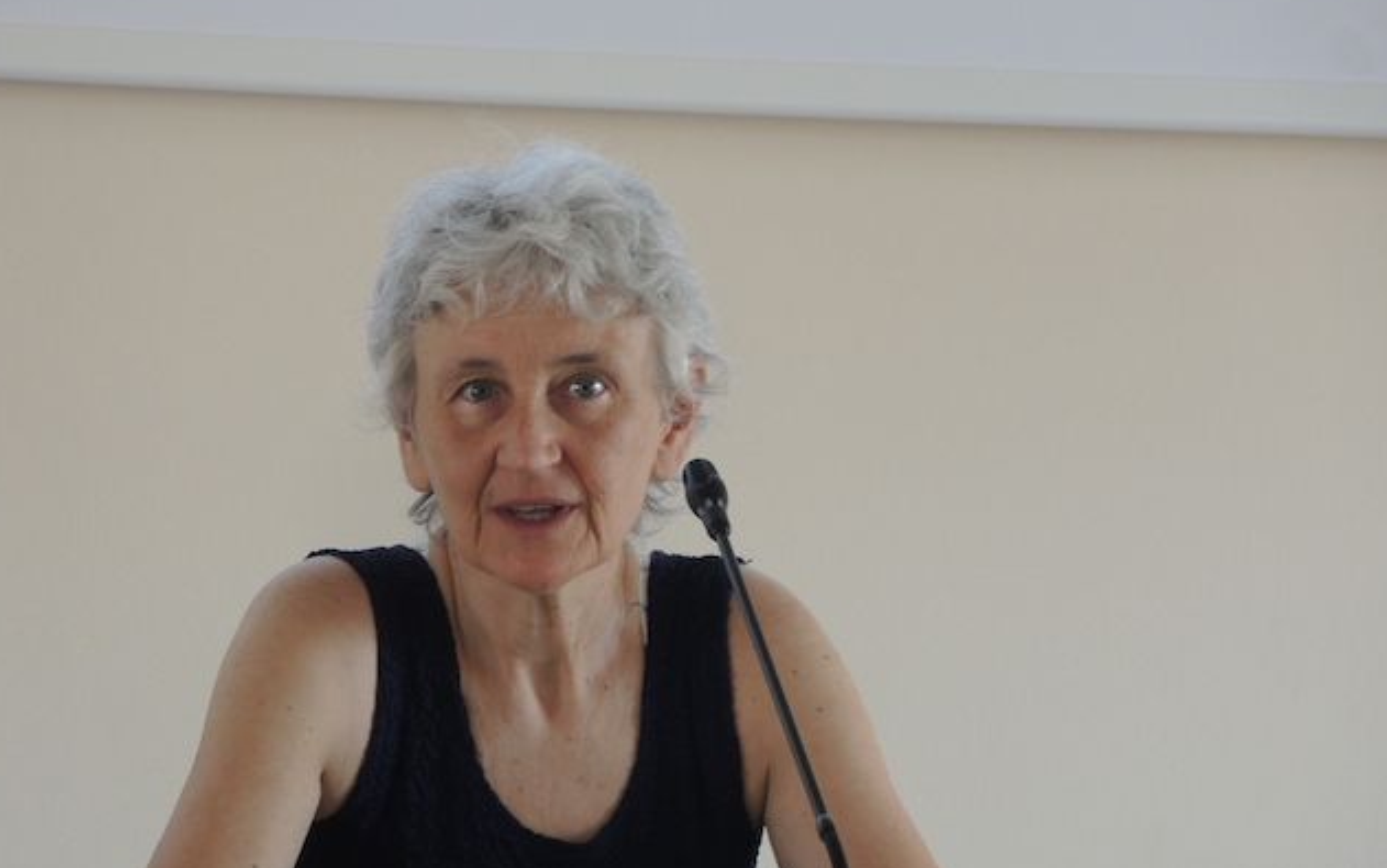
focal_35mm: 235
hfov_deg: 8.9
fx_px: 8887
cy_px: 521
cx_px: 569
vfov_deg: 5.6
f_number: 4
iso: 360
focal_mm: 37.4
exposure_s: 1/60
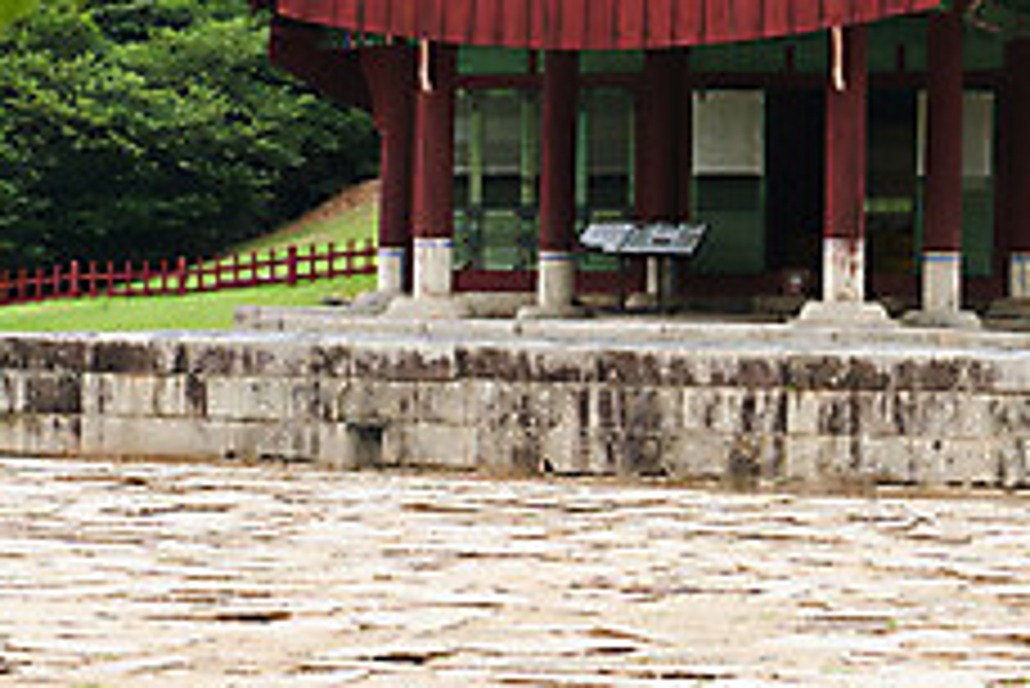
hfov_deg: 15.6
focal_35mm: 131
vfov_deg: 10.4
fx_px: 3750
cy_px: -76
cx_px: 776
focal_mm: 50
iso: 400
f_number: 5.6
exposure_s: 1/800
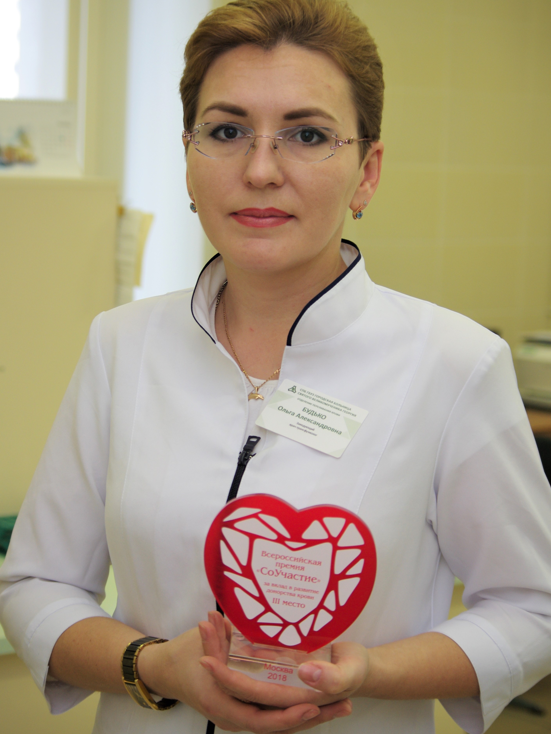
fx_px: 1740
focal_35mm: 82
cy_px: 349
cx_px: 275
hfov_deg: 18.0
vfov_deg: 23.8
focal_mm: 50
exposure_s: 1/80
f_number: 4
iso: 400
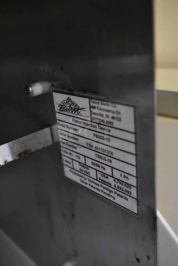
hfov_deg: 36.9
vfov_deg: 53.1
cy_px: 133
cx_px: 89
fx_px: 267
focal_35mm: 36
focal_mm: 24
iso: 10000
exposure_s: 1/40
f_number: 4
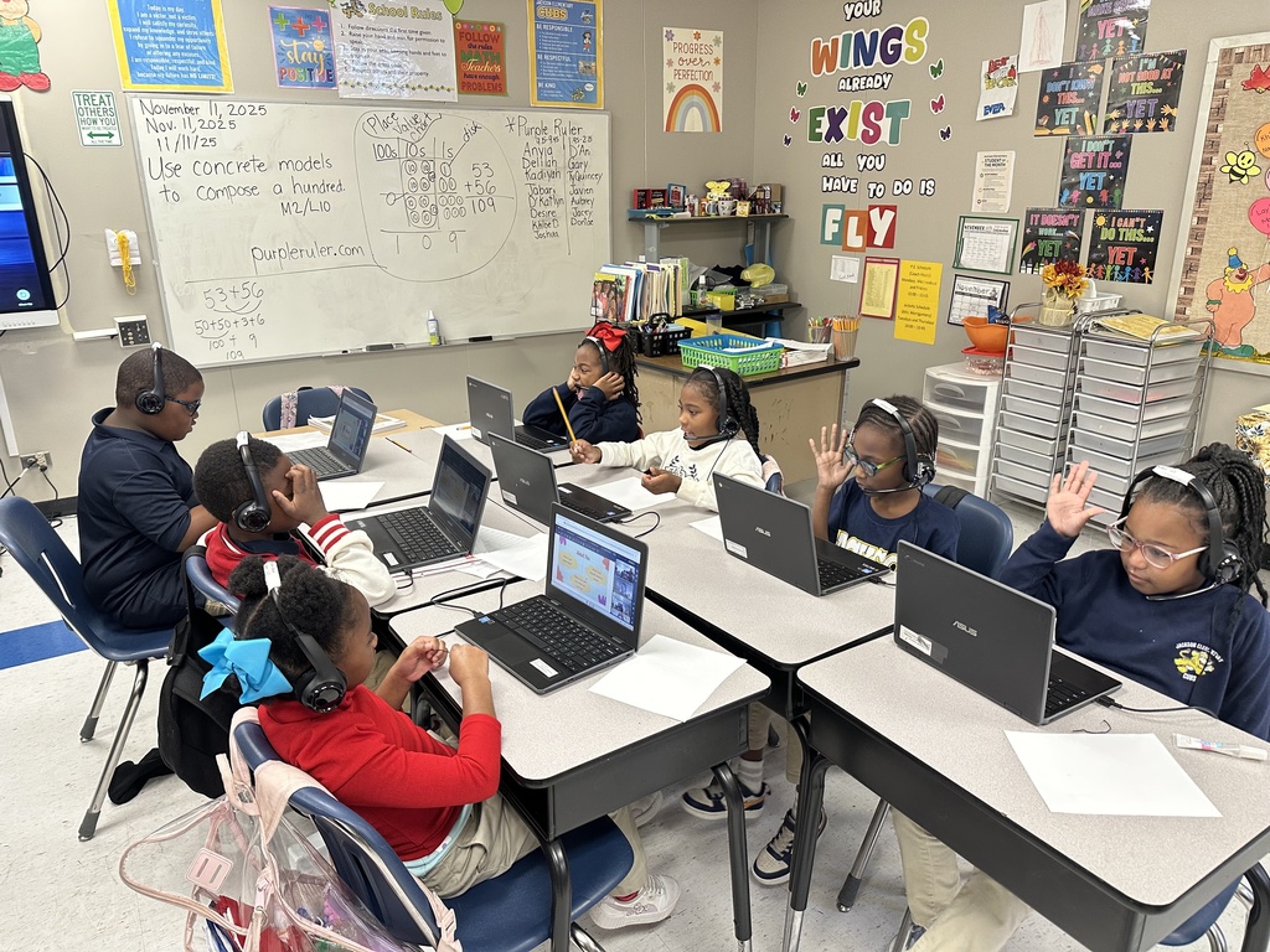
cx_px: 635
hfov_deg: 71.6
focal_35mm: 24
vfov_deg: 56.8
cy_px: 476
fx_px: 881
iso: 200
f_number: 1.78
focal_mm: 6.86
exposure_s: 1/60
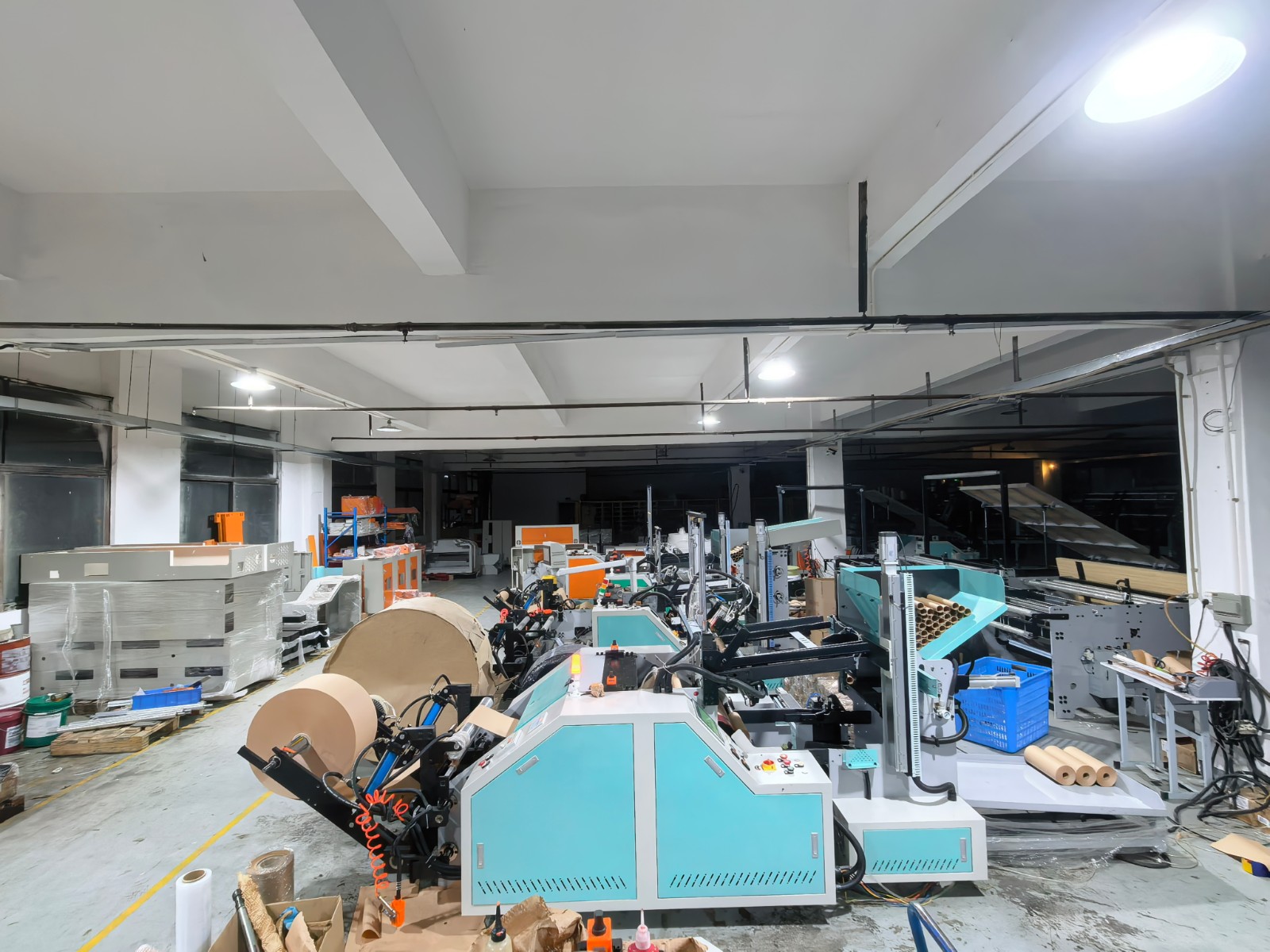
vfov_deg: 78.1
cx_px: 635
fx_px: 587
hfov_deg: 94.5
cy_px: 476
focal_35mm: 16
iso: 320
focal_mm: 1.95
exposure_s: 1/33.3
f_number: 2.2
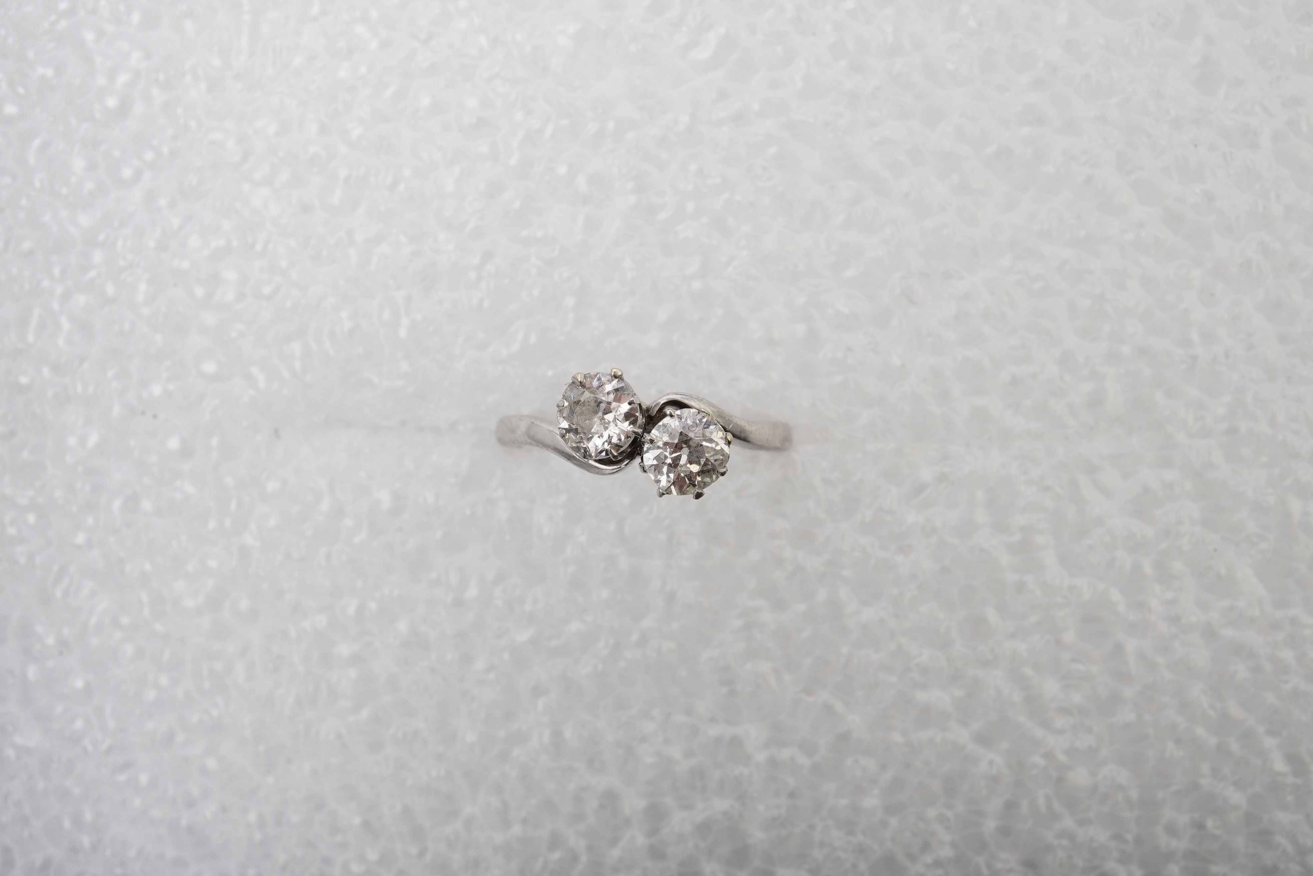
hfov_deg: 43.6
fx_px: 1641
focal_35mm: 45
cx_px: 656
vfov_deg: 29.9
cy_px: 438
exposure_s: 1/100
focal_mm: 30
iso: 500
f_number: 18
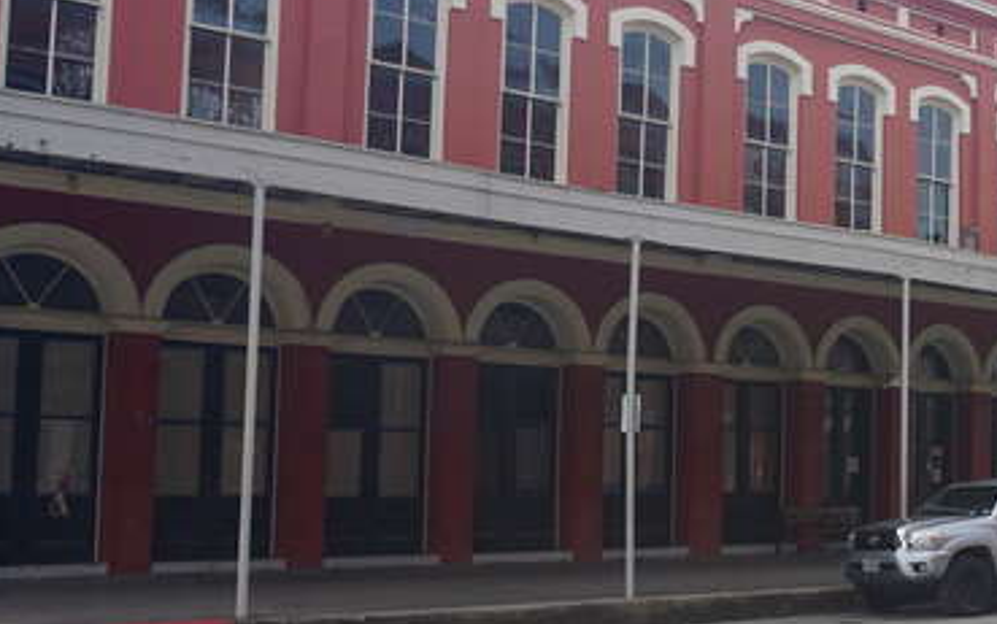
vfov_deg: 24.4
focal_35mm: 53
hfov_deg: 35.0
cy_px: 374
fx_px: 1441
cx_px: 970
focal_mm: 16
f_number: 10
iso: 100
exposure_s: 1/100
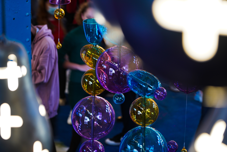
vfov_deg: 10.2
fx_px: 845
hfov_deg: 15.3
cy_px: 76
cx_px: 114
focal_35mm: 134
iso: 200
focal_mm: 134
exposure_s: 1/15
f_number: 4
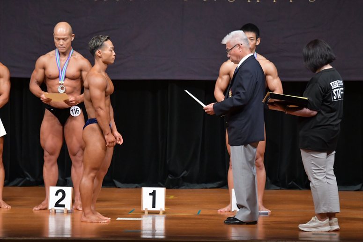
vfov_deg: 5.4
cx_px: 182
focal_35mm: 255
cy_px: 121
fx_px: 2570
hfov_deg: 8.1
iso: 5000
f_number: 5.6
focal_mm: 170
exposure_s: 1/400
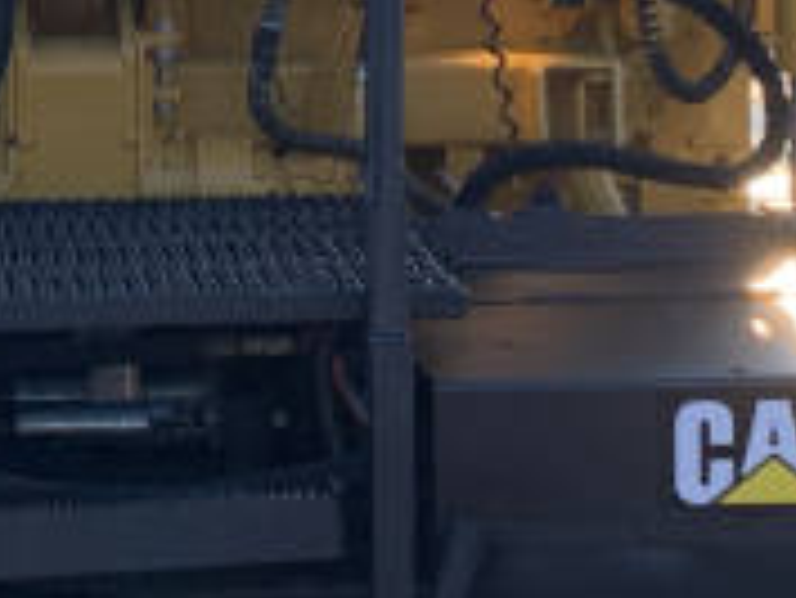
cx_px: 135
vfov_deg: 10.0
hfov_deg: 13.3
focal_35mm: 147
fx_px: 3383
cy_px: 27
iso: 25
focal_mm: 4.25
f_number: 1.8
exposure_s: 1/754
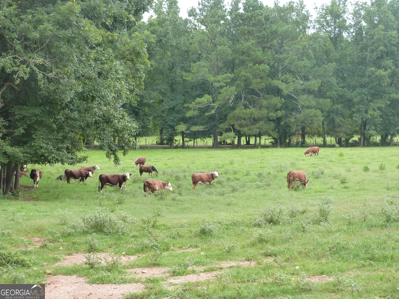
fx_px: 841
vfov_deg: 20.2
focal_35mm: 73
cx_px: 200
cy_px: 150
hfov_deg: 26.7
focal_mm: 13.2
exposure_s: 1/100
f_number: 3.3
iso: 160
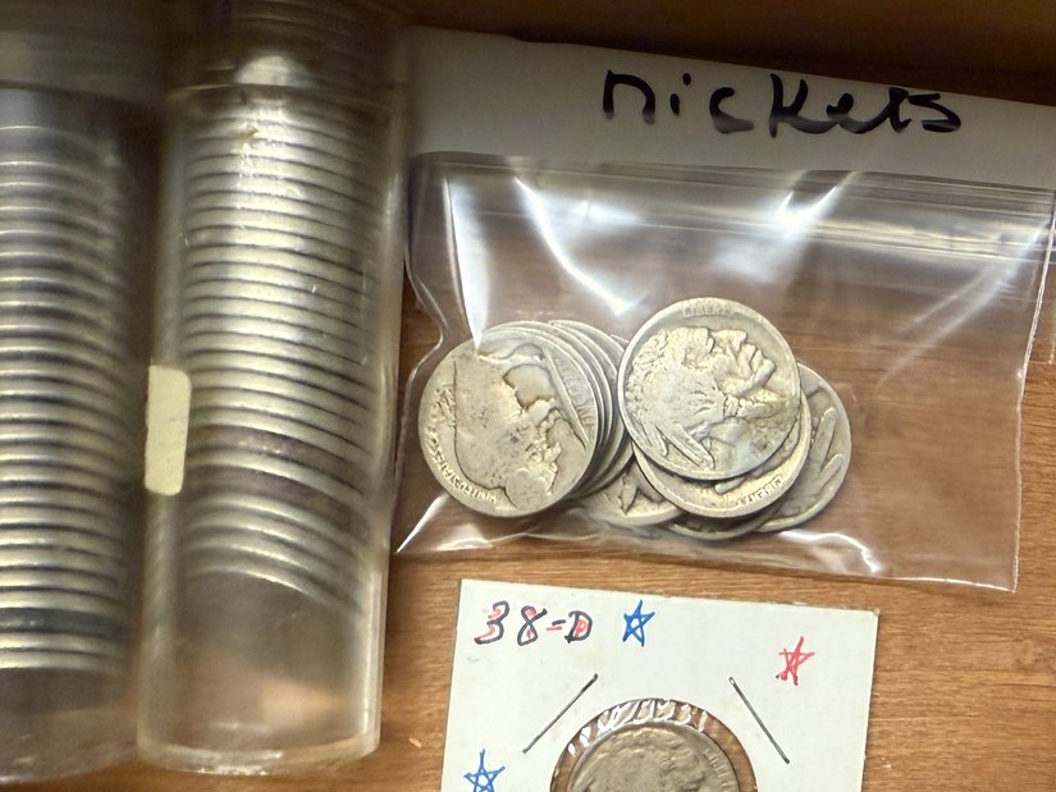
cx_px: 856
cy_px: 419
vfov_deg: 32.9
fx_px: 1342
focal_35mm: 44
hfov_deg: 41.0
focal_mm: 2.22
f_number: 2.2
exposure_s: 1/60
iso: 250
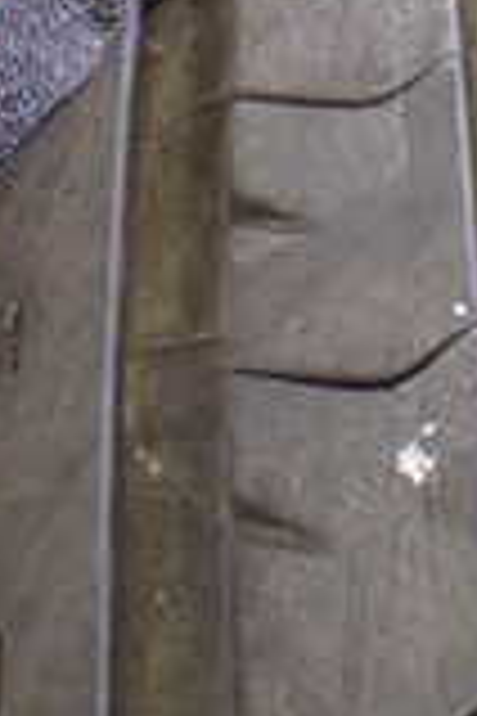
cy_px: -131
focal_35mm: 118
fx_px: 2345
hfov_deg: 11.4
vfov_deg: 16.7
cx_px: 576
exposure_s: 1/60
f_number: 2.3
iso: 800
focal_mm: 5.4
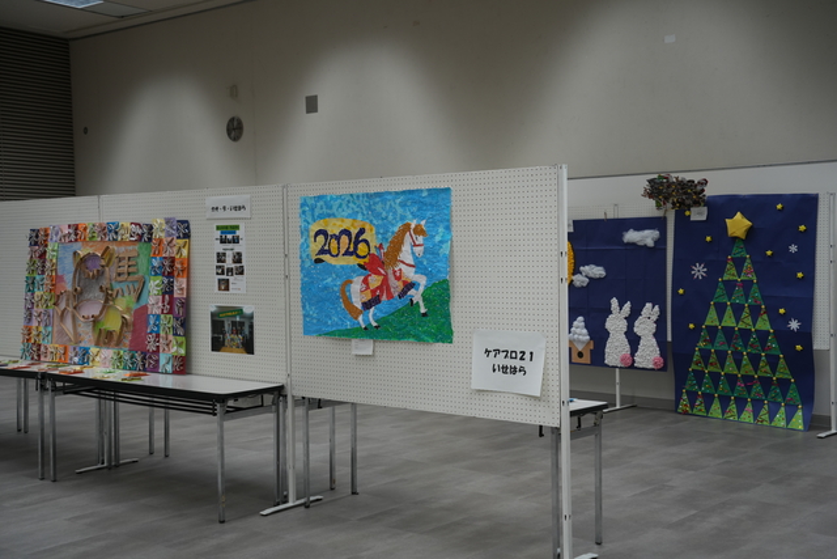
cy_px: 280
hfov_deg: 44.5
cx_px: 418
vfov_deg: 30.5
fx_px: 1023
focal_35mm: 44
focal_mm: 44
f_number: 4
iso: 500
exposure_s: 1/160
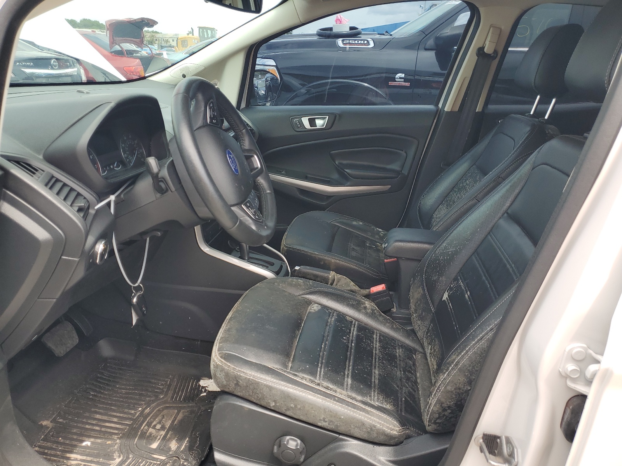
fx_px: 467
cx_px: 311
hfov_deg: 67.3
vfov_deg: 53.1
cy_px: 233
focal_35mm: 26
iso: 50
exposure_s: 1/455
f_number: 1.5
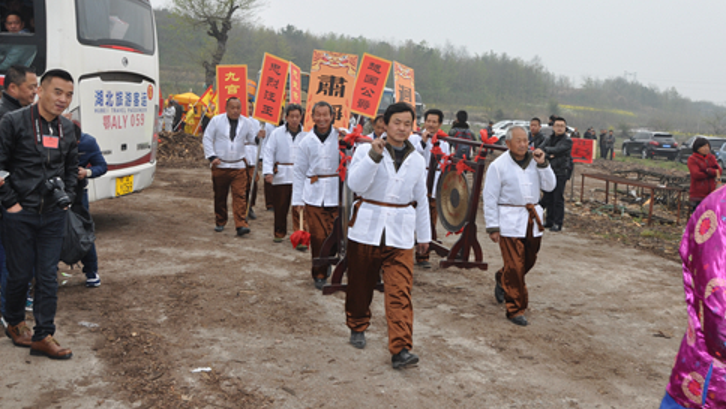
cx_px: 412
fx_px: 674
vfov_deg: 33.6
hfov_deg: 56.4
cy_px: 152
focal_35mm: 35
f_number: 8
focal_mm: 18
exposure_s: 1/200
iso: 200
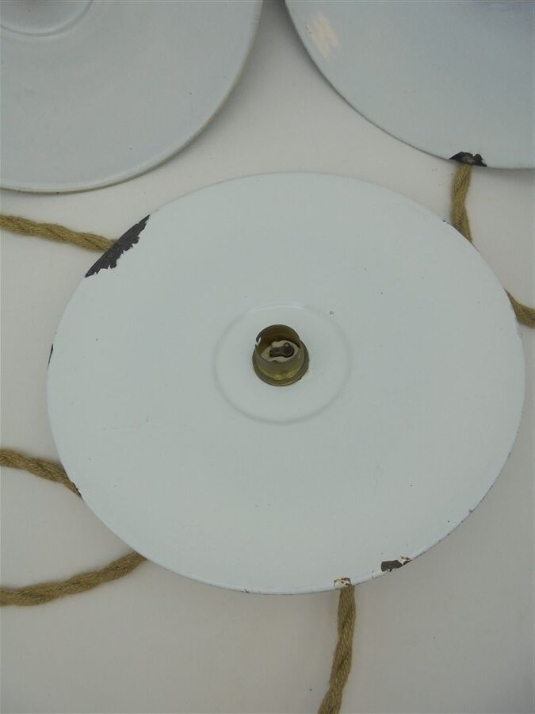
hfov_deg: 53.1
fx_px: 536
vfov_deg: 67.3
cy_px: 357
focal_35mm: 26
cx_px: 268
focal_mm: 4.6
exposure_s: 1/100
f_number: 3.5
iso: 100
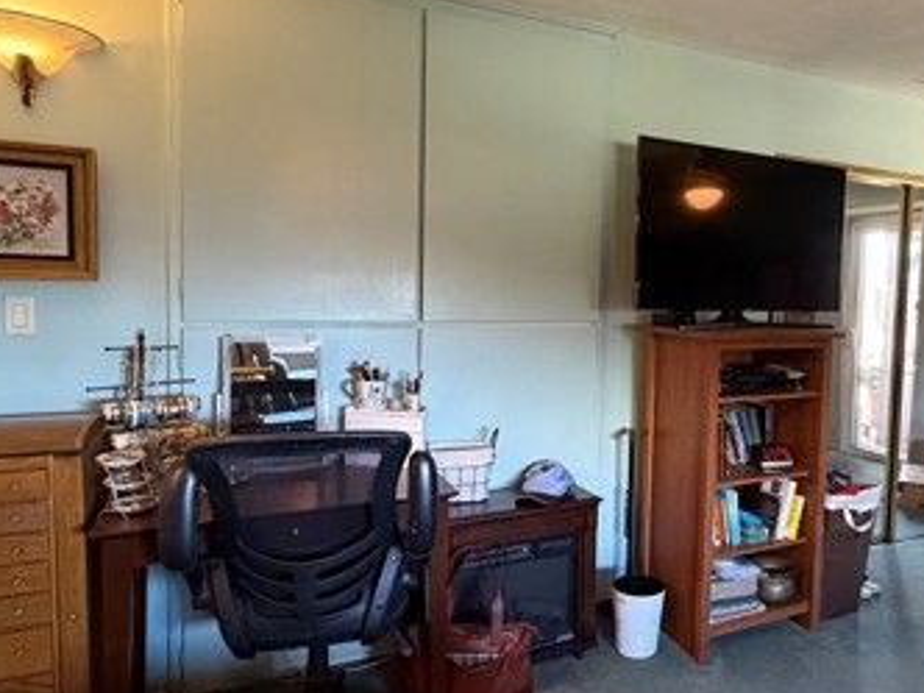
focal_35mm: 27
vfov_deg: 51.3
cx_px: 610
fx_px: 721
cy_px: 323
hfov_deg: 63.8
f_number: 2.2
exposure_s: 1/60
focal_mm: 2.22
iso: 800
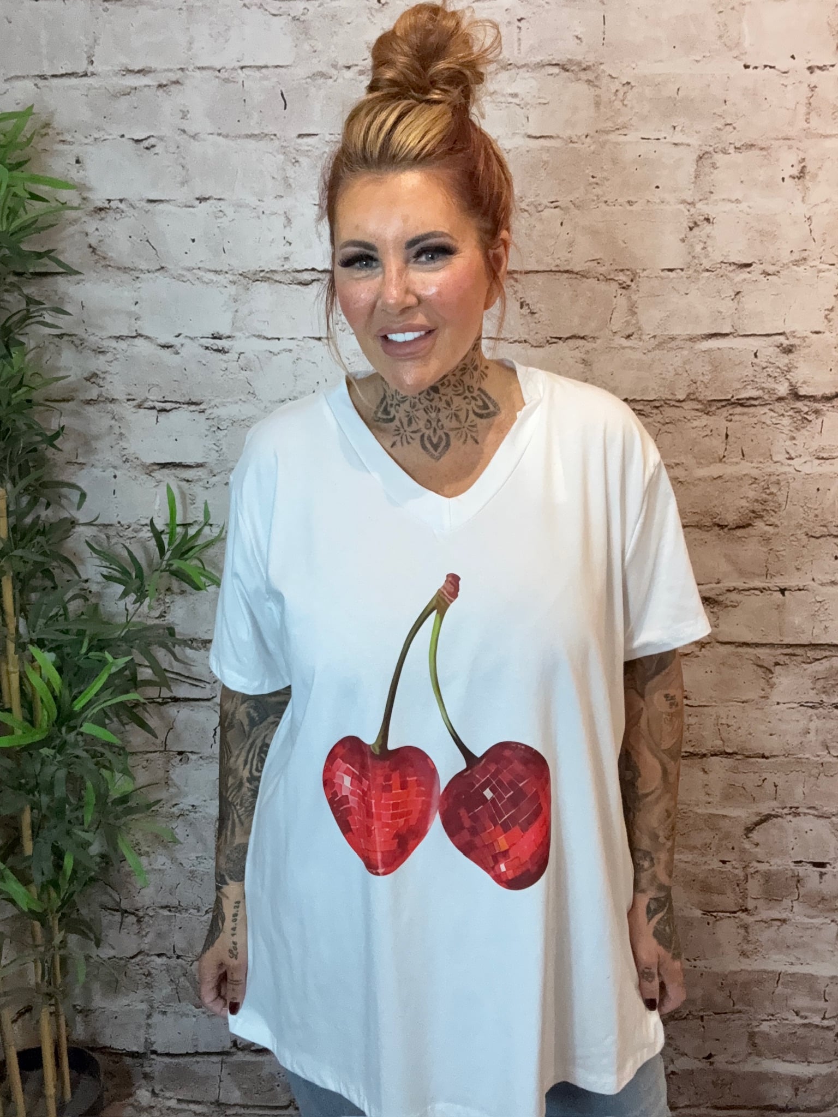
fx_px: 968
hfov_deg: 46.8
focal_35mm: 30
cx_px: 419
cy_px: 558
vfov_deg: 60.0
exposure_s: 1/50
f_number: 1.9
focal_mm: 2.69
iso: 200
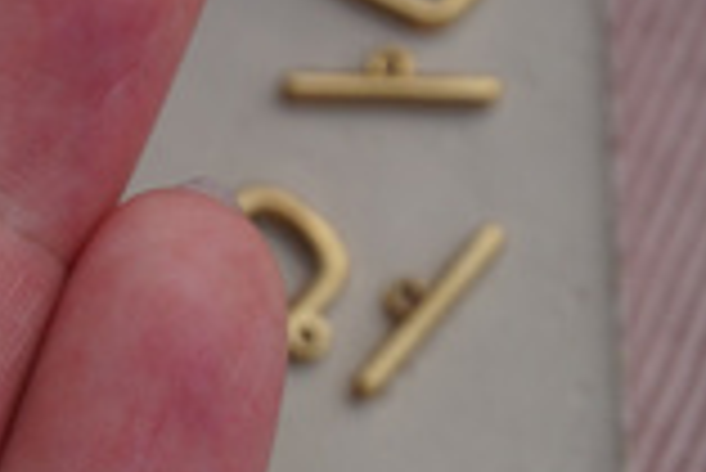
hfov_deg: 11.0
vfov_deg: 7.6
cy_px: -20
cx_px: -292
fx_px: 3533
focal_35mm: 180
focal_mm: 42
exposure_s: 1/100
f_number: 8
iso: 100
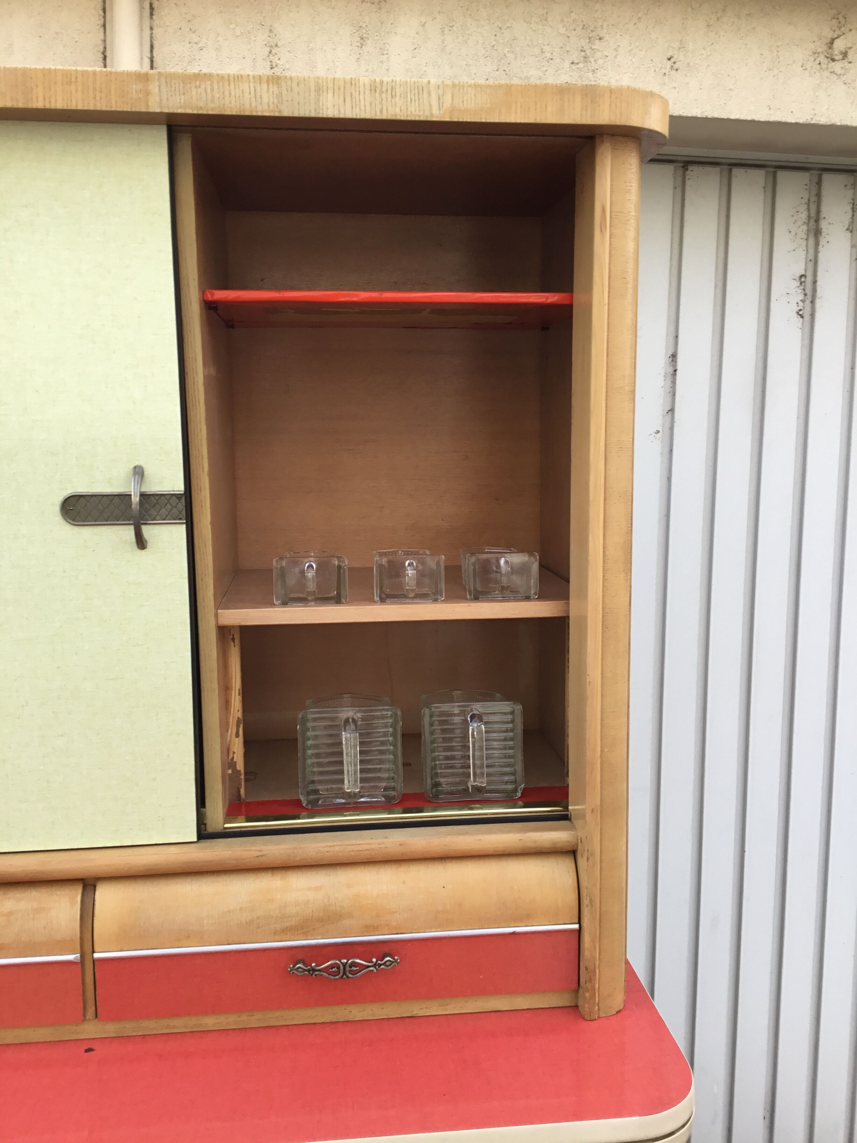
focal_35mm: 31
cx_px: 428
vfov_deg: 58.4
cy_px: 572
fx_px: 1023
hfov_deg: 45.4
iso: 25
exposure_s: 1/111
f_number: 2.4
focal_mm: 3.3
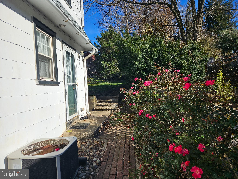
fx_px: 158
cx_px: 119
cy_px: 90
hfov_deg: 73.9
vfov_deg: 58.9
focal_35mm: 23
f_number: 1.8
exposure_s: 1/2175
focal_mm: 5.4
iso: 25
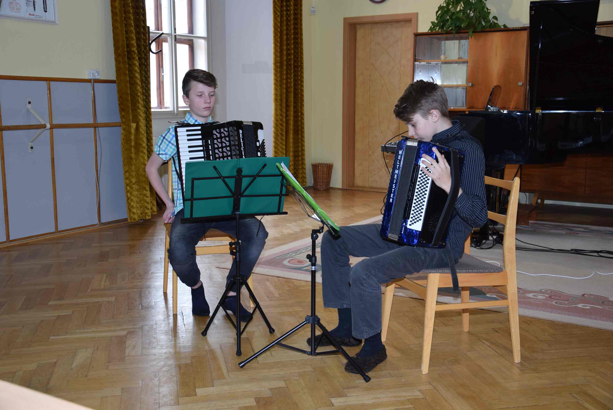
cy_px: 205
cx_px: 306
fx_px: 716
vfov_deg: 31.9
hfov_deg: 46.4
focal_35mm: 42
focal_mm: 28
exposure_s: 1/100
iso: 400
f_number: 4
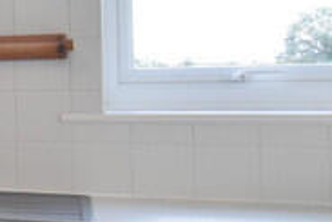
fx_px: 775
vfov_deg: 16.0
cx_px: -292
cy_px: 19
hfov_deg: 18.2
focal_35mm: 84
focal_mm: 10
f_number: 4.5
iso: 400
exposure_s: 1/250
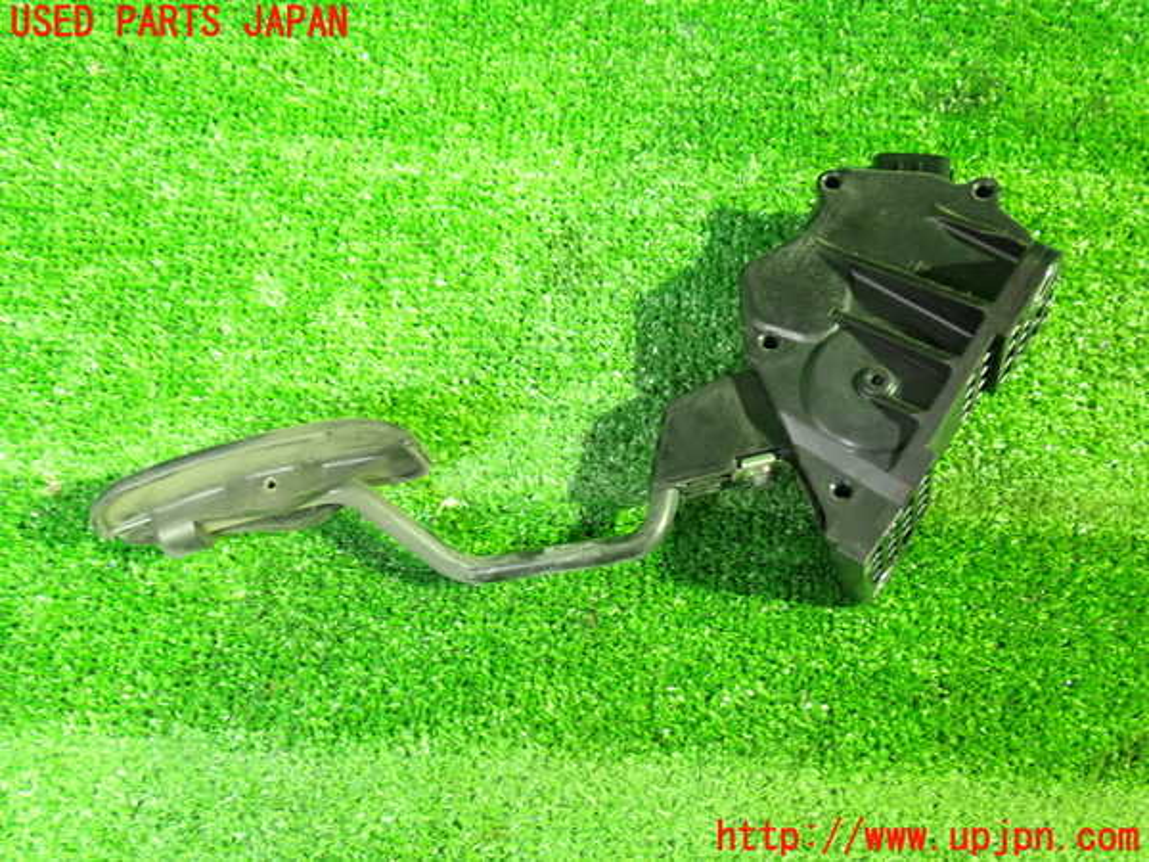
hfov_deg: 49.0
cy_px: 431
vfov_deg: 37.7
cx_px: 574
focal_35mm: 38
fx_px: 1261
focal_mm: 6.83
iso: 800
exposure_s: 1/10
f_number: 2.7
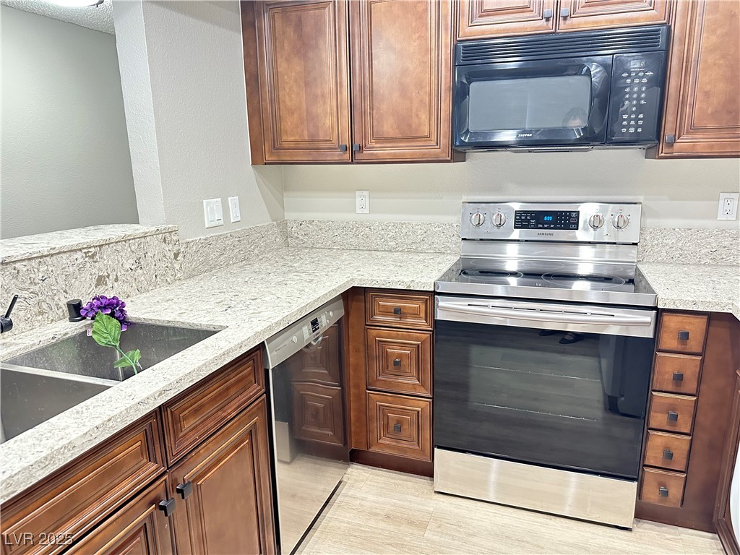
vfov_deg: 56.8
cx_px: 370
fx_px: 513
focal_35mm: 24
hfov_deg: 71.6
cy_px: 278
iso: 500
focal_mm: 6.86
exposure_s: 1/60
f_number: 1.78
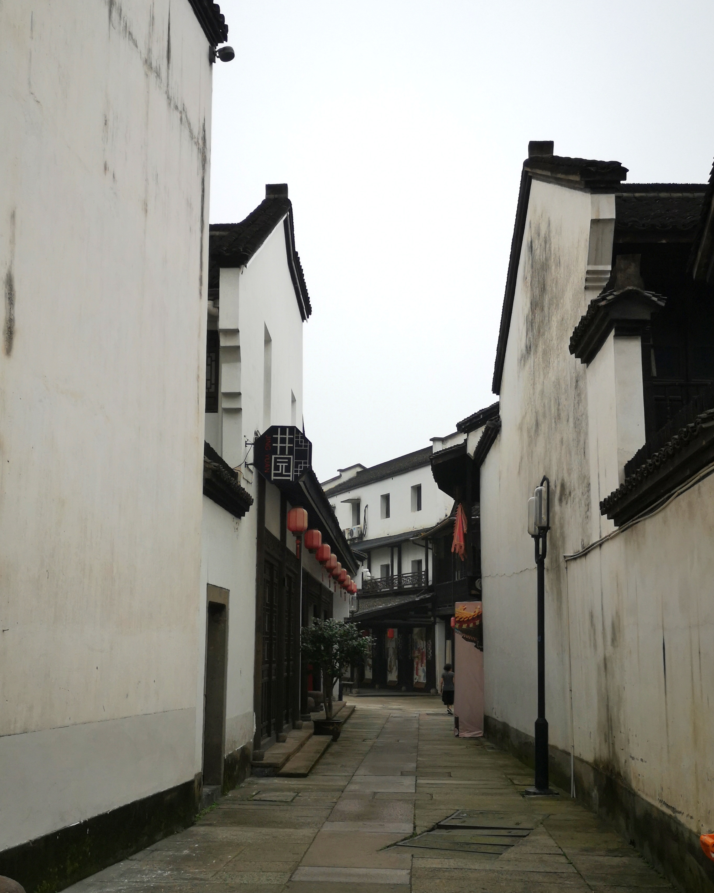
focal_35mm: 41
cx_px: 326
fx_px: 1083
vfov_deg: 44.8
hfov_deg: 36.5
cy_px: 471
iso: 50
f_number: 1.8
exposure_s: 1/422
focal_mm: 3.95
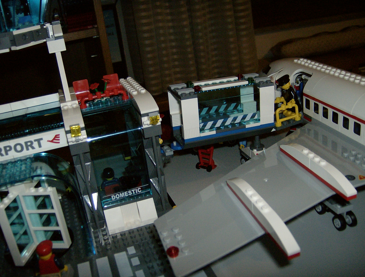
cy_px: 138
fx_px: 381
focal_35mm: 36
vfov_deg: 40.0
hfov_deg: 51.1
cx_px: 182
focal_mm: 6
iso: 200
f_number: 2.8
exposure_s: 1/60
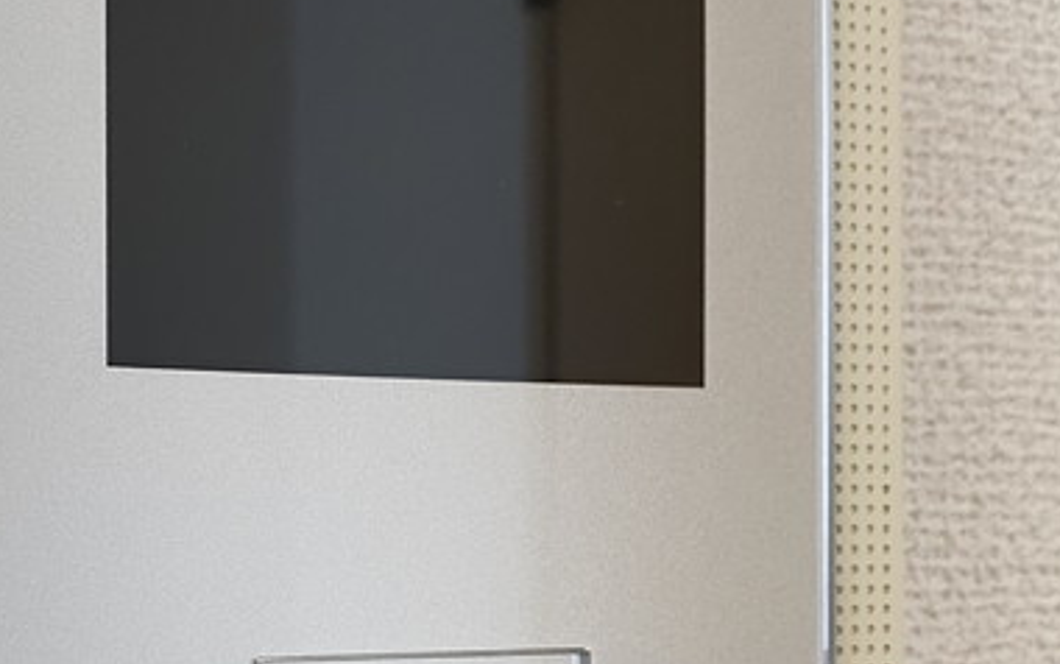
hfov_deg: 34.7
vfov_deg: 22.1
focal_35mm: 58
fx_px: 1677
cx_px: 329
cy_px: 536
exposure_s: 1/50
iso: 100
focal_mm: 4.25
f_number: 1.8
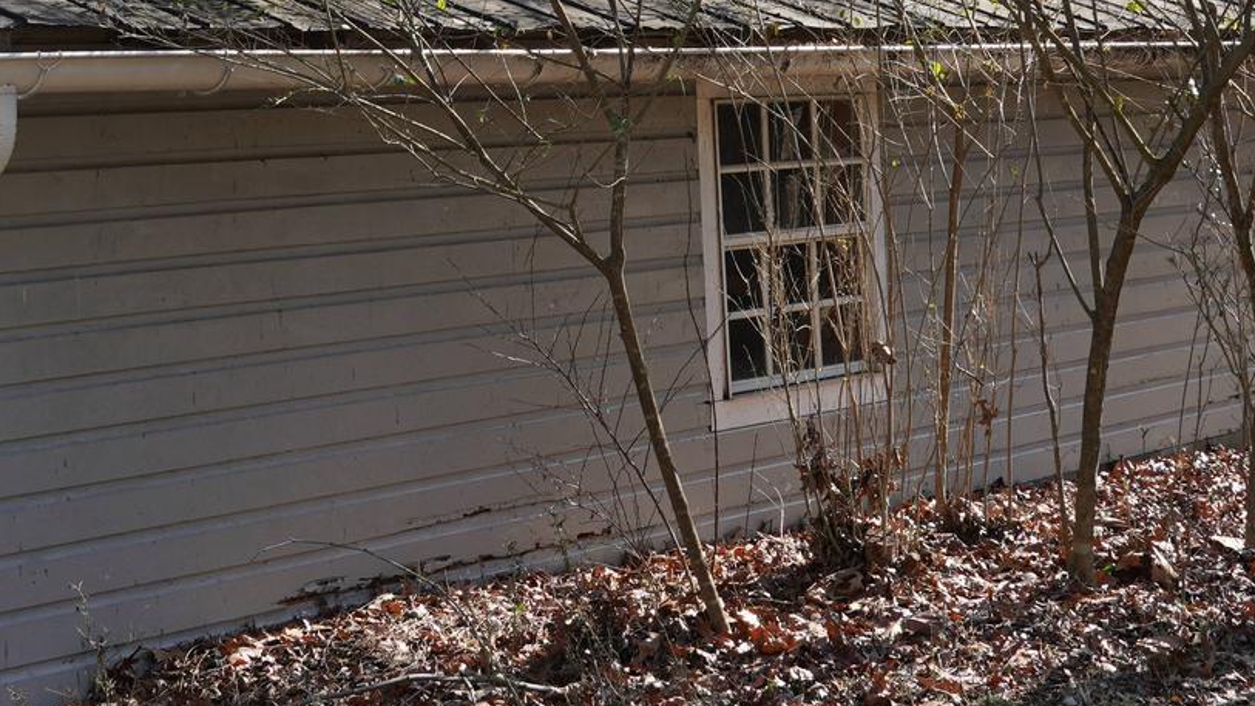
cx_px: 517
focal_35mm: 95
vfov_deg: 12.5
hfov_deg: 22.4
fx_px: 3161
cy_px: -61
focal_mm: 24
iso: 100
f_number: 5.6
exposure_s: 1/125
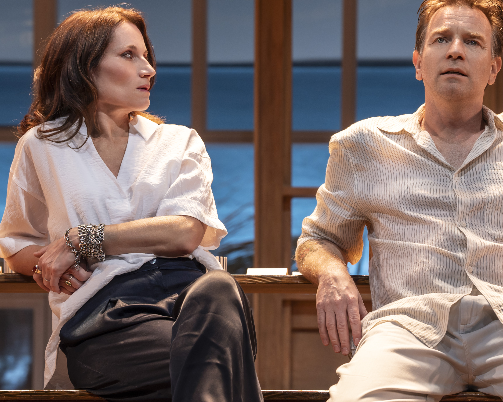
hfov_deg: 8.1
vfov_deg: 6.5
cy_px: 195
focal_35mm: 239
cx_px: 332
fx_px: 3558
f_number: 4
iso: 250
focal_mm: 134
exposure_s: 1/250
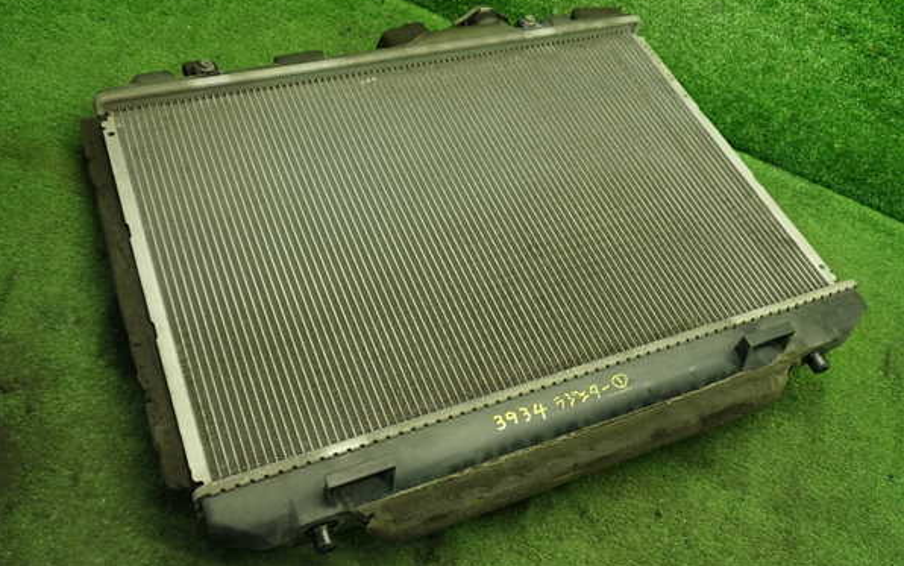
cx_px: 450
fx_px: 789
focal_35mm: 32
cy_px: 282
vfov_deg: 39.5
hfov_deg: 59.6
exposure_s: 1/40
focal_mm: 5.4
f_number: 2.3
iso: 200
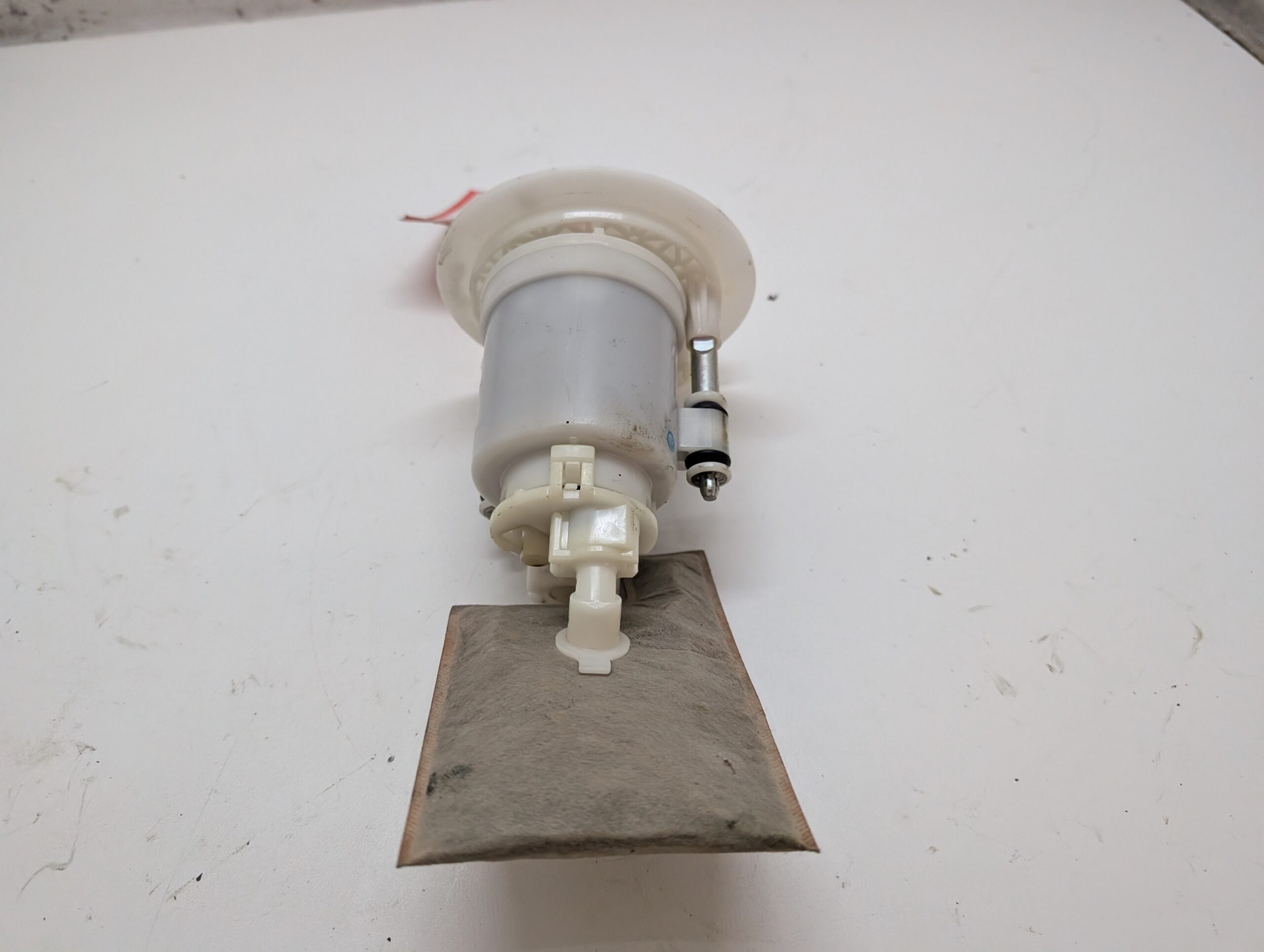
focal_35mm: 24
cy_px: 476
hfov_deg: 71.5
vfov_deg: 56.9
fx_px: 878
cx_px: 632
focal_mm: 6.9
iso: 1851
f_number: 1.68
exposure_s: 1/1706
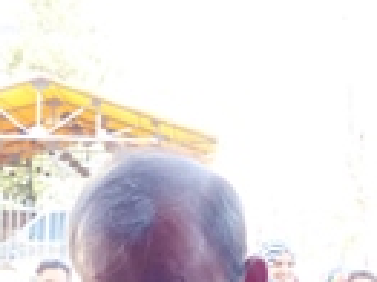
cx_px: 112
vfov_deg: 11.5
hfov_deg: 15.5
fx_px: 1382
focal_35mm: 127
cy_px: 319
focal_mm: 4.5
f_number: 2.8
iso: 200
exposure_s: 1/160
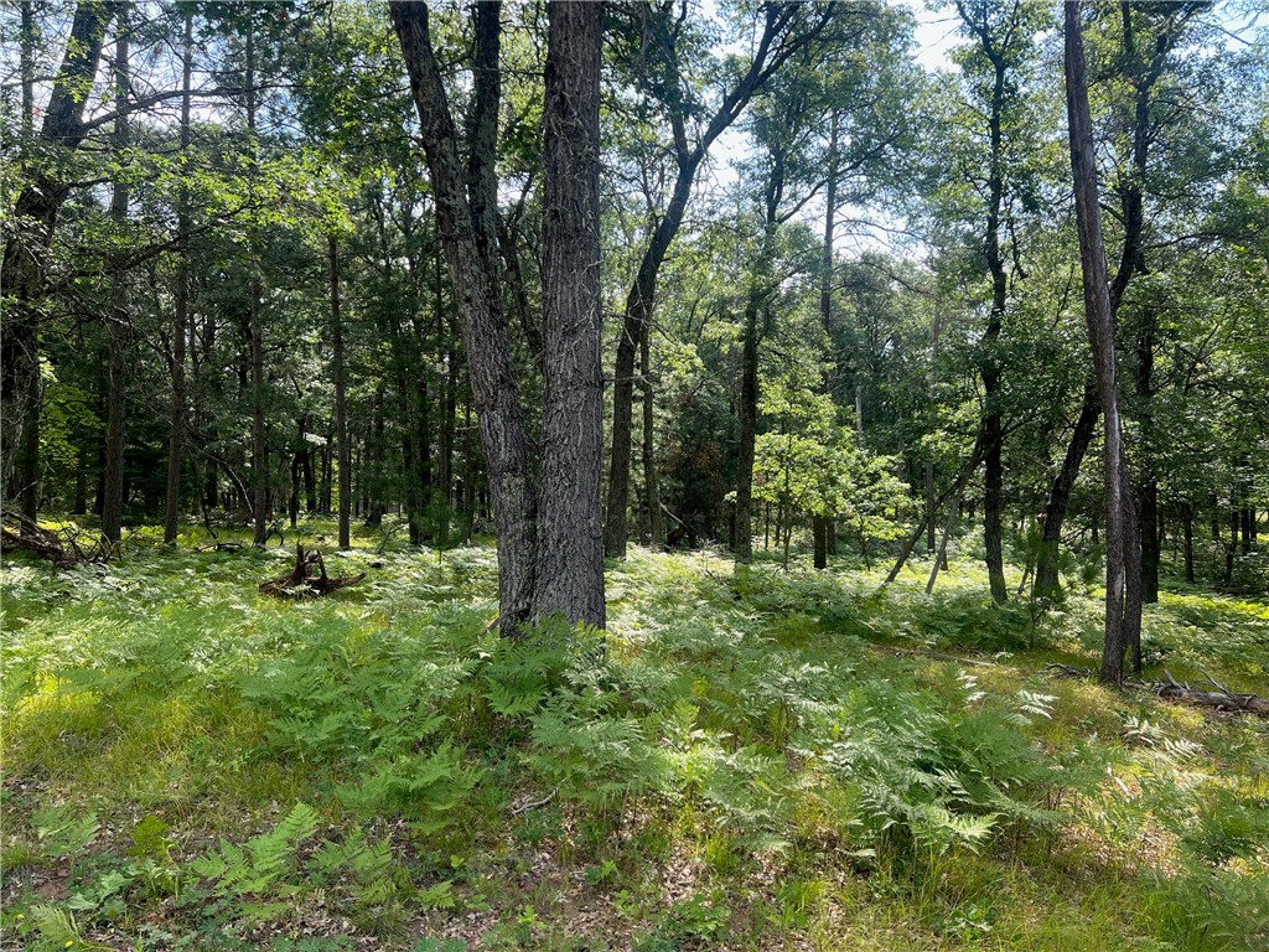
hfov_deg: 67.3
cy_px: 476
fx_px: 953
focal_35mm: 26
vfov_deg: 53.1
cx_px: 634
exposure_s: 1/654
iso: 50
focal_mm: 5.7
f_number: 1.5
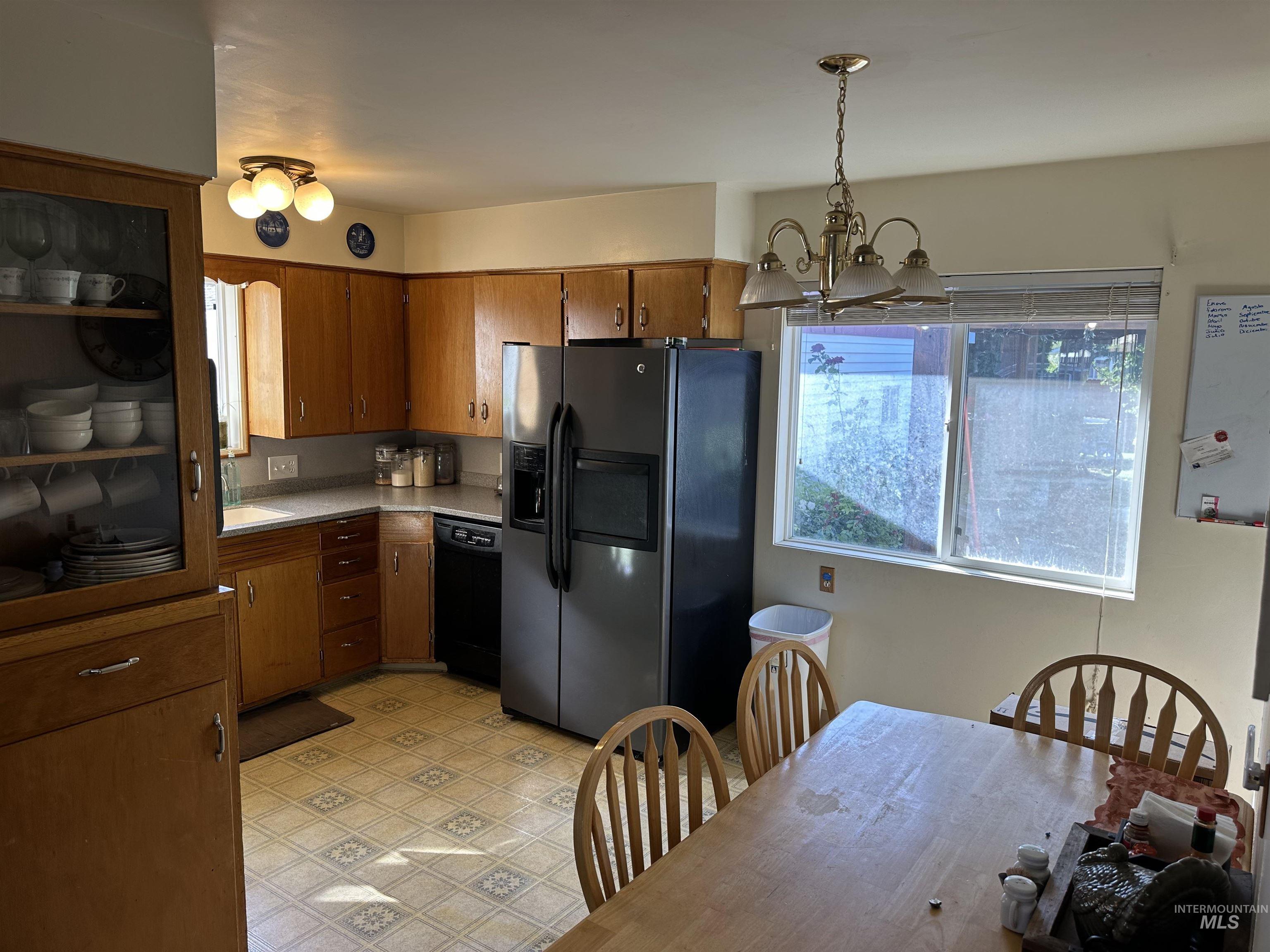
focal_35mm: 24
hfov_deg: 71.6
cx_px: 635
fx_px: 881
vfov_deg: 56.8
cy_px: 476
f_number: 1.78
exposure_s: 1/120
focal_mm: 6.86
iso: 64
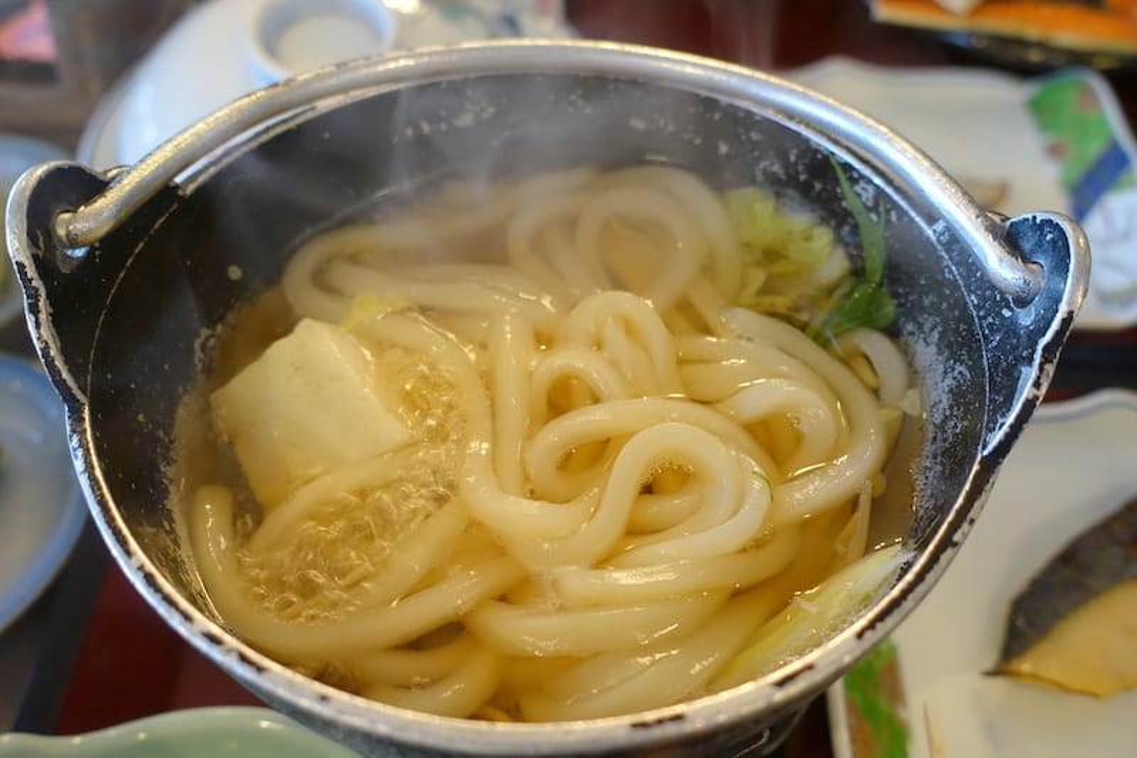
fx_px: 979
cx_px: 568
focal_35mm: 31
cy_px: 379
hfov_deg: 60.3
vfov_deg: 42.3
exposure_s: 1/30
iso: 800
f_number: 2.5
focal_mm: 11.45
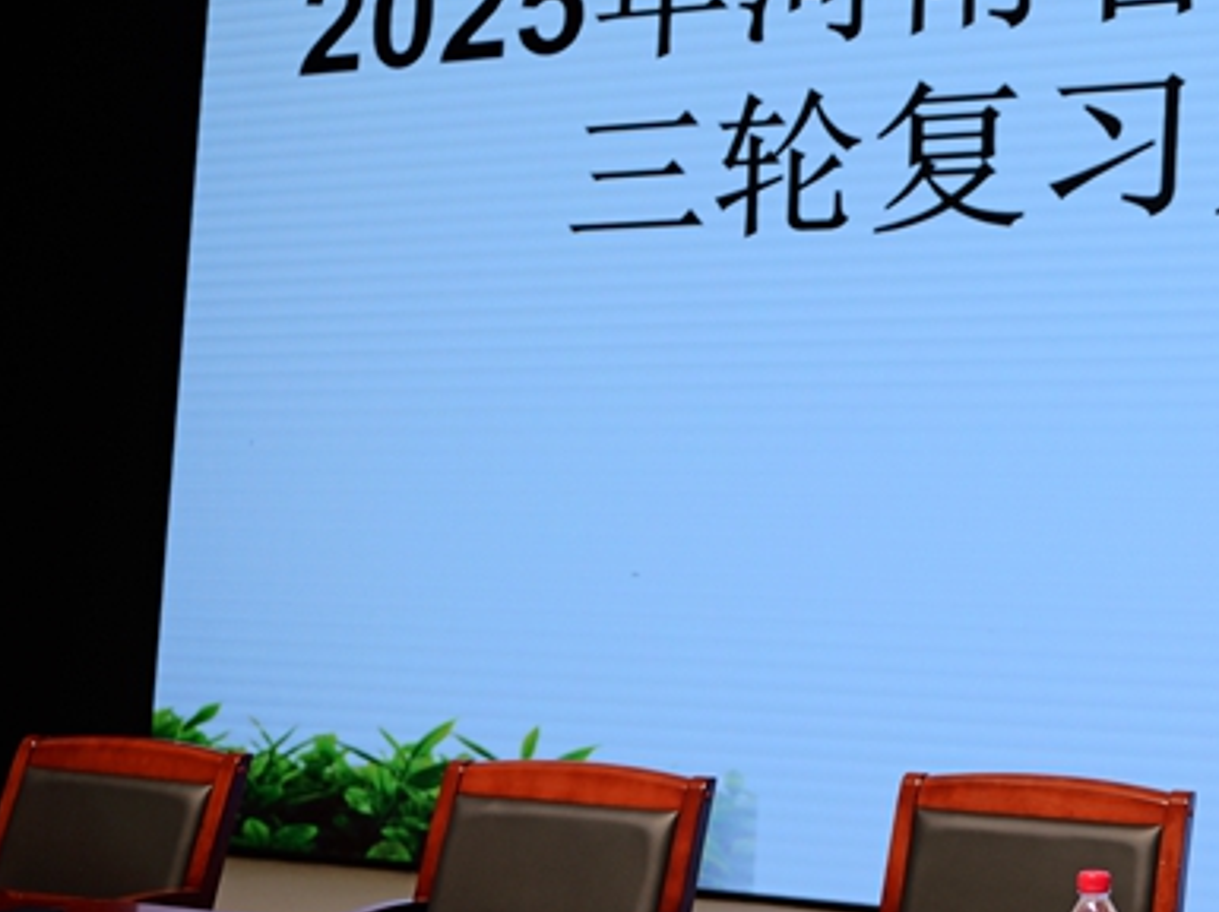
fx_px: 1970
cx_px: 1222
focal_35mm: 56
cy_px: 306
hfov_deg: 31.7
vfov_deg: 25.9
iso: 125
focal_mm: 28
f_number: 2.8
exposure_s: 1/320
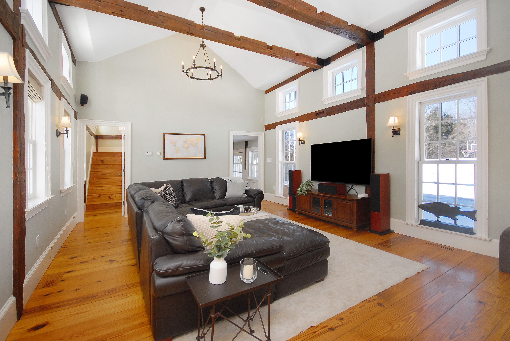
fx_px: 213
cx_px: 255
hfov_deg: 100.3
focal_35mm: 15
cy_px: 170
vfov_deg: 77.5
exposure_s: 1/60
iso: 400
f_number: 5
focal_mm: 10
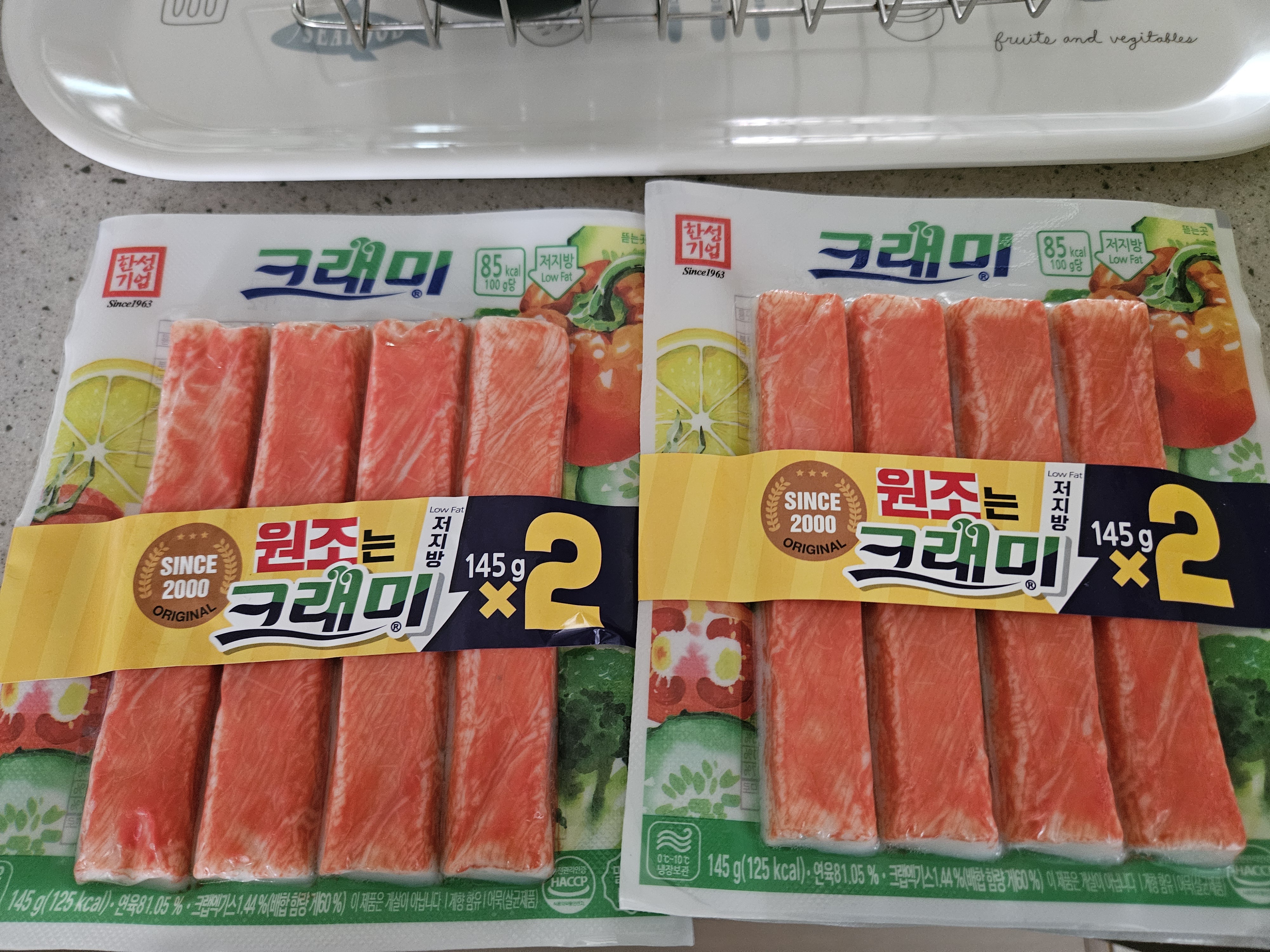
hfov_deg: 73.9
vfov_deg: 58.9
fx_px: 844
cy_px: 476
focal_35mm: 23
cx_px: 635
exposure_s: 1/30
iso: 500
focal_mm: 5.4
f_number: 1.8
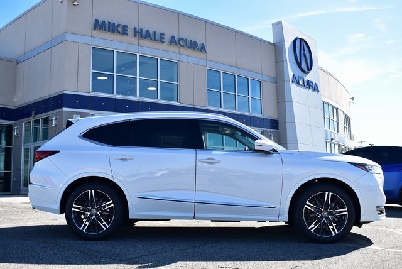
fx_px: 402
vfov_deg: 36.9
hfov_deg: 53.1
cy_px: 134
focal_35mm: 36
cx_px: 201
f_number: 6.3
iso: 100
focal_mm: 24
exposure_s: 1/160
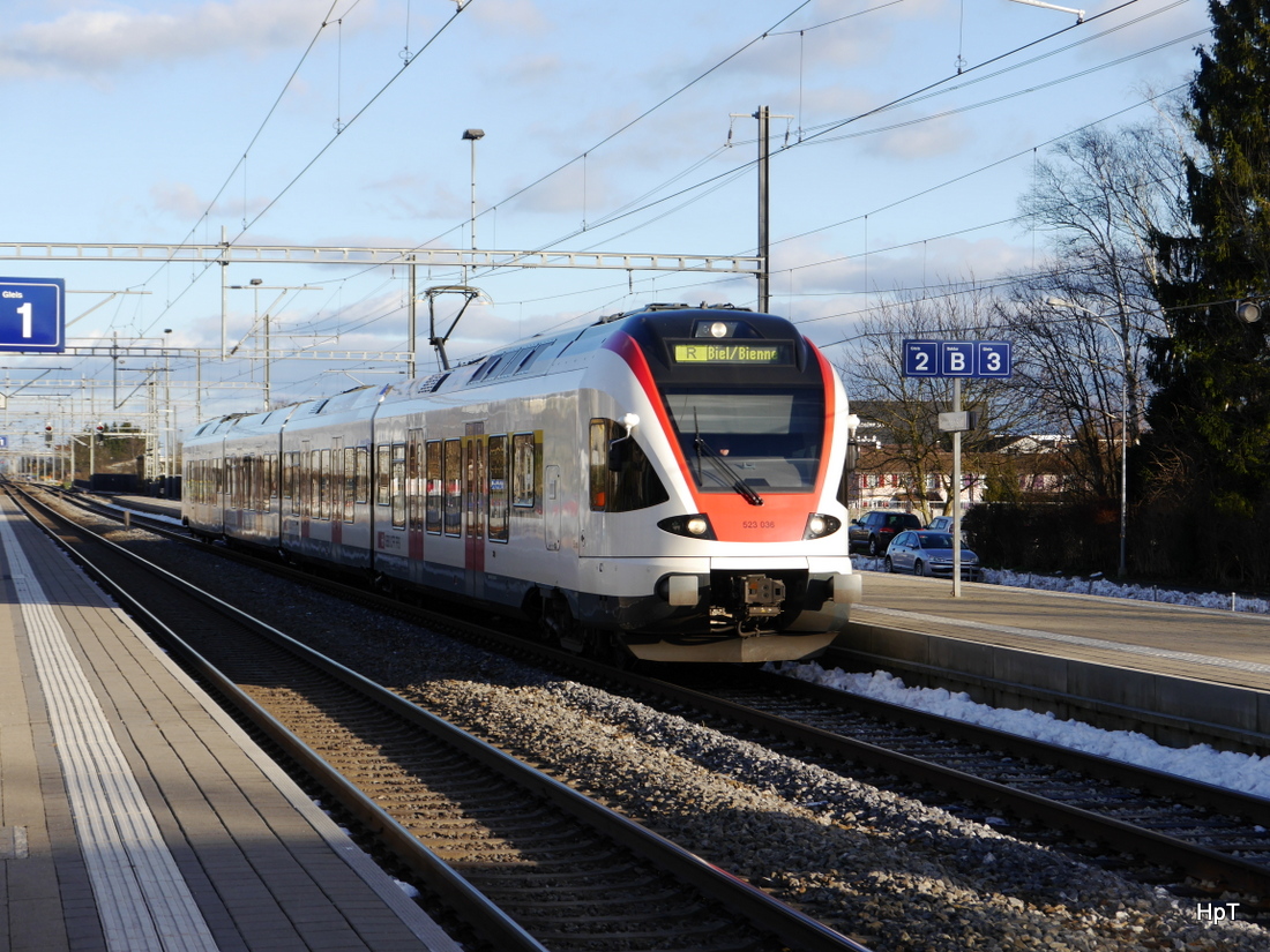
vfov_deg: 17.6
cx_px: 635
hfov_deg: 23.3
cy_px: 476
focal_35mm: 84
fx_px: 3082
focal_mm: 42
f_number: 7.1
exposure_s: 1/250
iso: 160
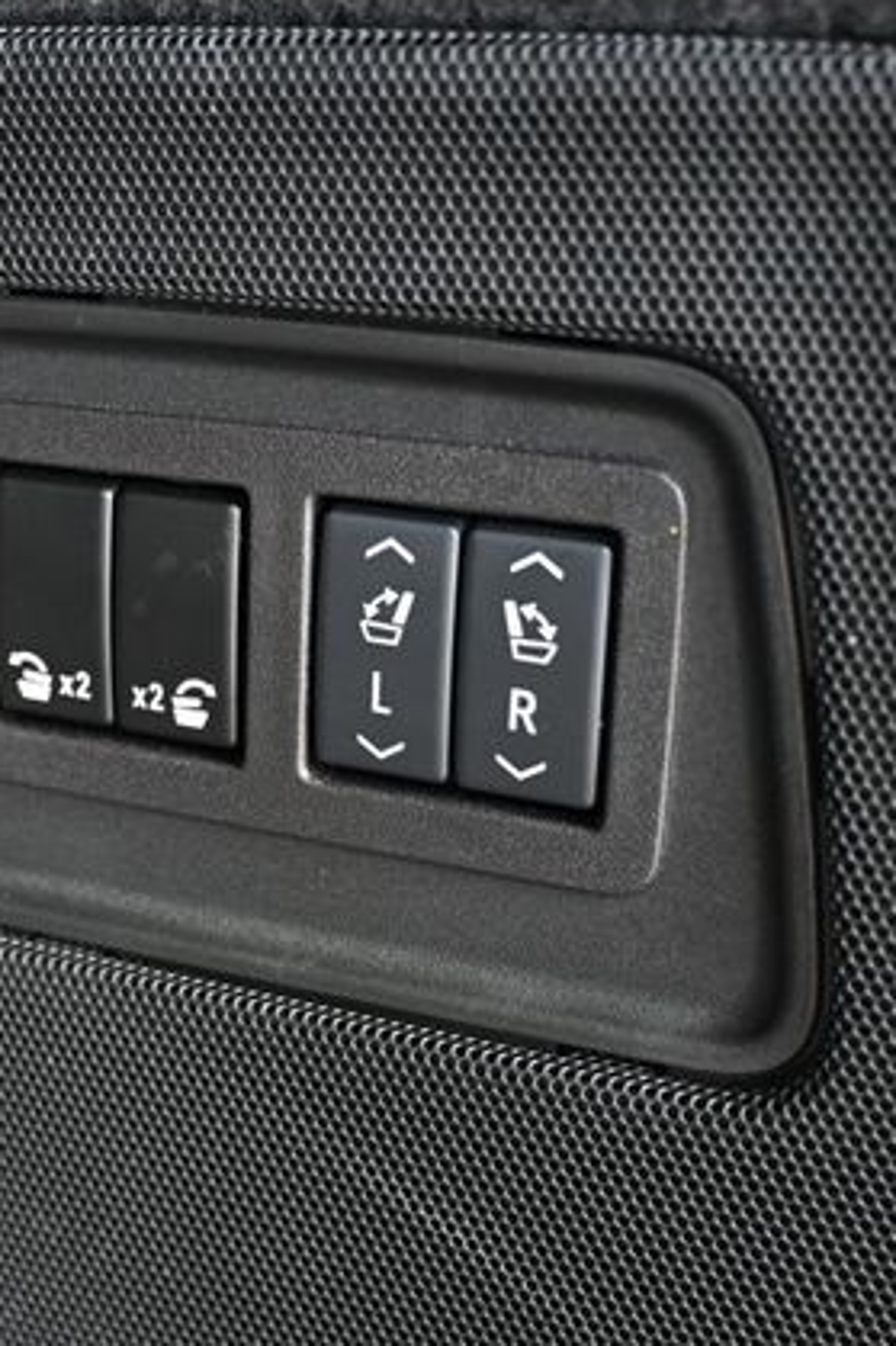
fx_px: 2098
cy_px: 675
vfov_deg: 35.6
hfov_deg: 23.7
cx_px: 177
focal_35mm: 56
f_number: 4.2
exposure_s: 1/125
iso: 2000
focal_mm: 24.5
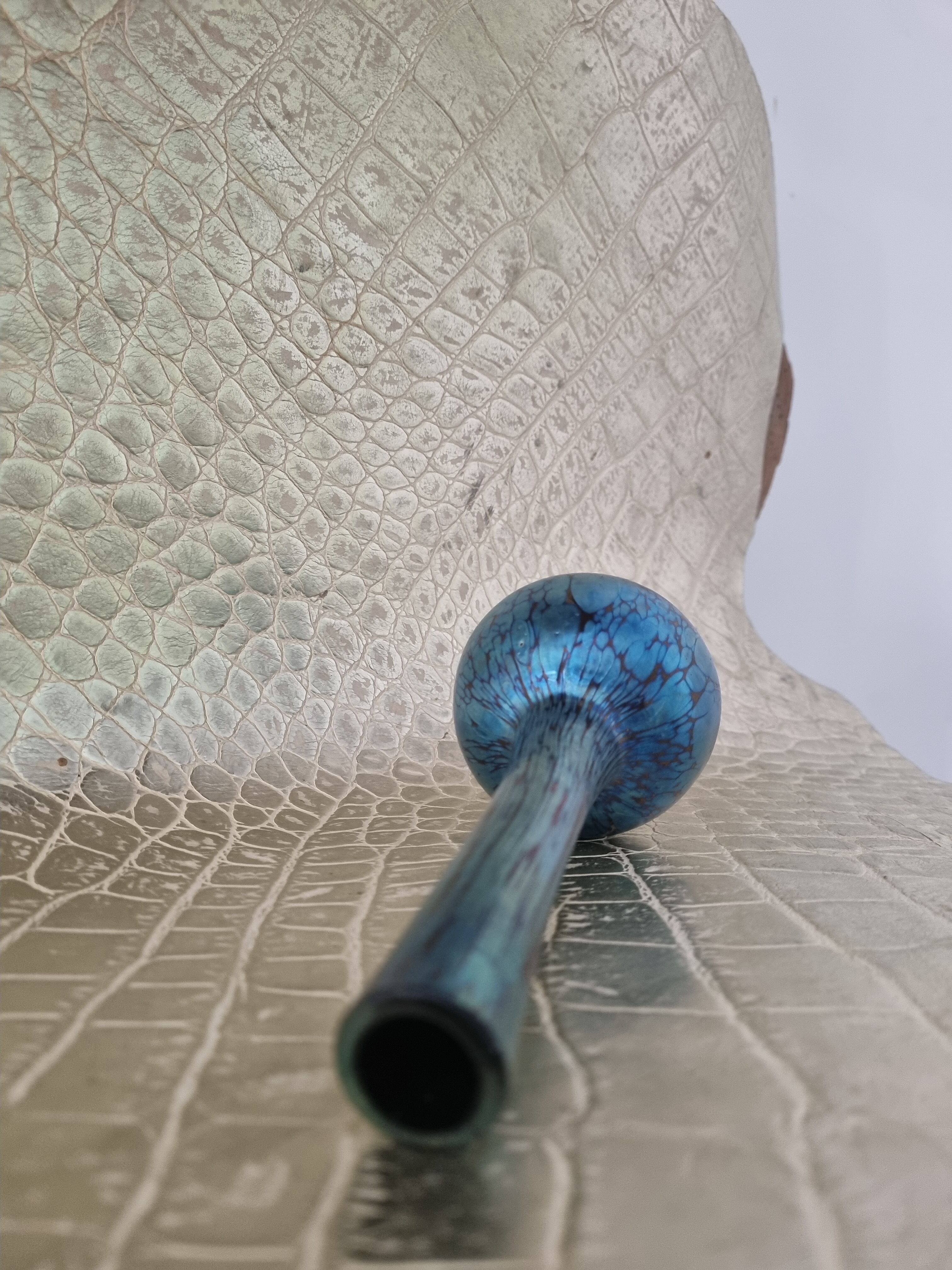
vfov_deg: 67.3
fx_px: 953
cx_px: 476
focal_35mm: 26
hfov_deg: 53.1
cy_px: 635
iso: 500
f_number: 1.8
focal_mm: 5.4
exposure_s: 1/50
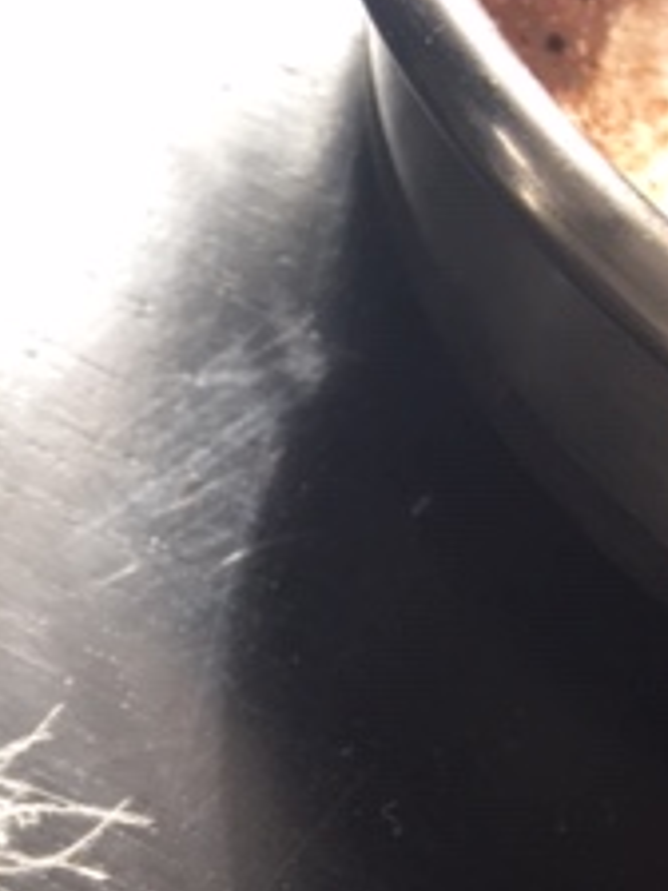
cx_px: -171
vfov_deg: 21.0
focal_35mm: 83
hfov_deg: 16.9
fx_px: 2136
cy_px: 1209
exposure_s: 1/120
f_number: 2.2
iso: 40
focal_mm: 4.15
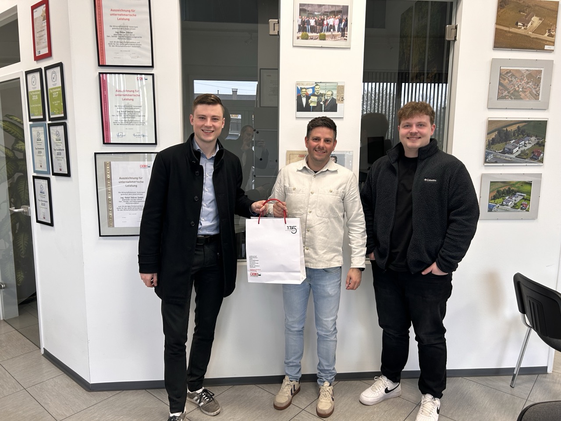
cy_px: 210
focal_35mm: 26
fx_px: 421
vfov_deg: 53.1
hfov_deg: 67.3
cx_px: 280
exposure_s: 1/100
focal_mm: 5.7
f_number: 1.5
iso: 80
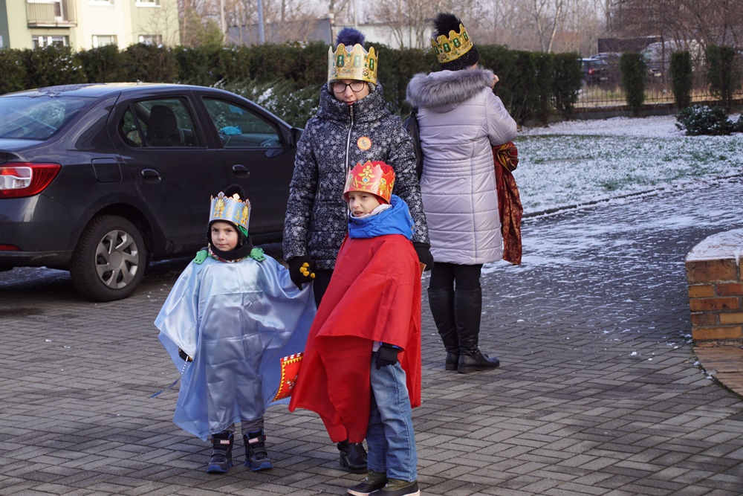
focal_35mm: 75
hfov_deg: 27.0
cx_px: 372
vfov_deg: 18.2
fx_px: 1548
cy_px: 248
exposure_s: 1/160
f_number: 5
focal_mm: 50
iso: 160
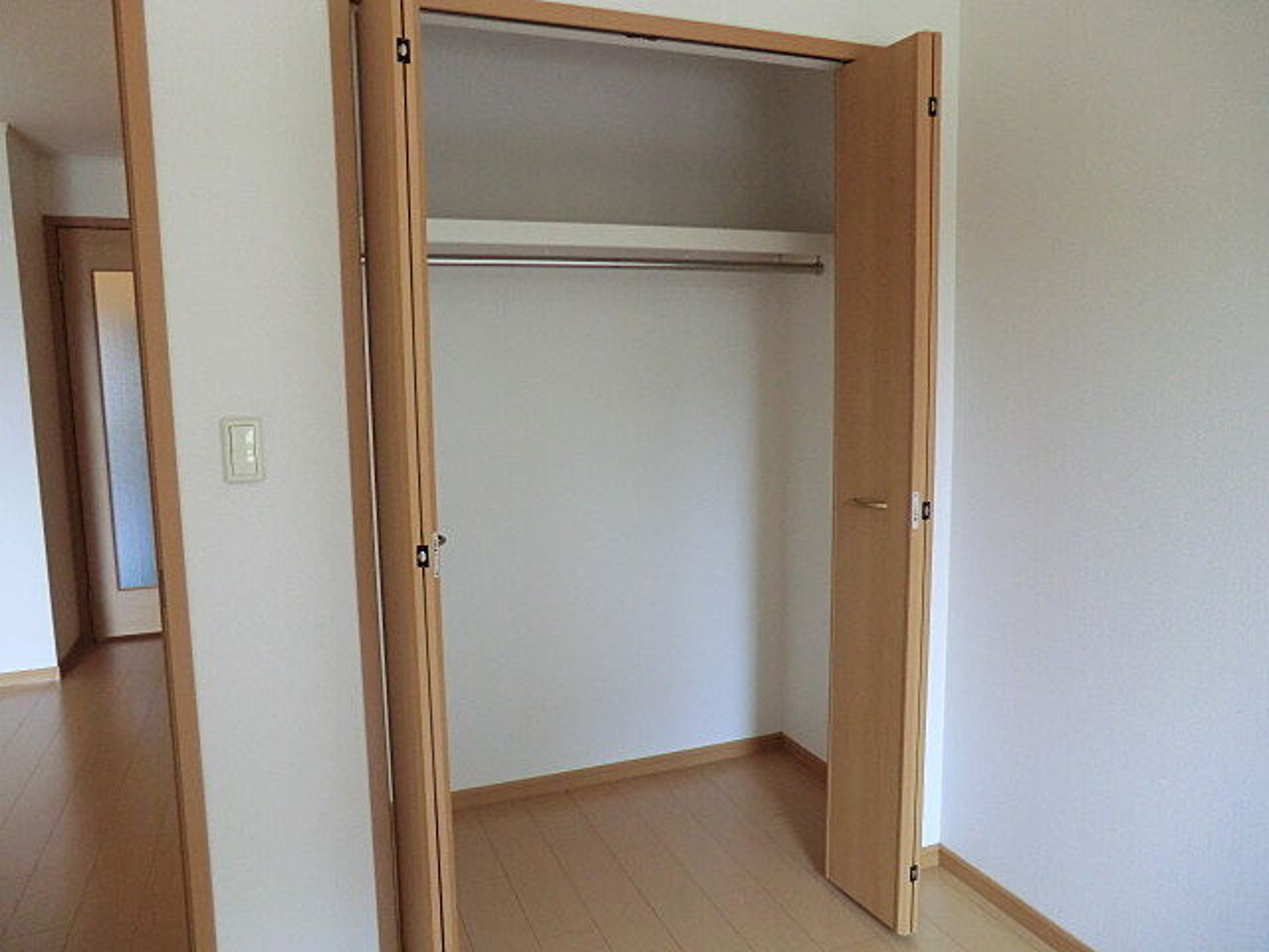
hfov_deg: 71.6
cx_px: 634
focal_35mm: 24
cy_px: 476
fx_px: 880
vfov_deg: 56.8
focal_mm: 4.3
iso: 320
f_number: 3.2
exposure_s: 1/60
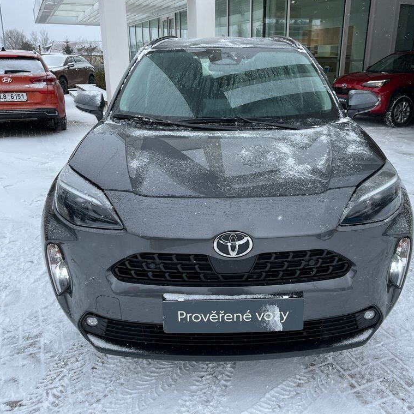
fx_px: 419
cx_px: 233
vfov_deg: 52.5
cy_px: 206
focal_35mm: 31
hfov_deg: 52.4
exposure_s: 1/858
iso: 50
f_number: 1.6
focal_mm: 5.1
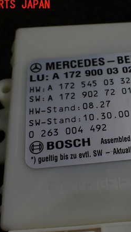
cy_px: 115
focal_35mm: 44
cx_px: 112
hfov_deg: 26.4
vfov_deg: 46.4
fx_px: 272
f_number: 2.3
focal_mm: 5.4
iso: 125
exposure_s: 1/125
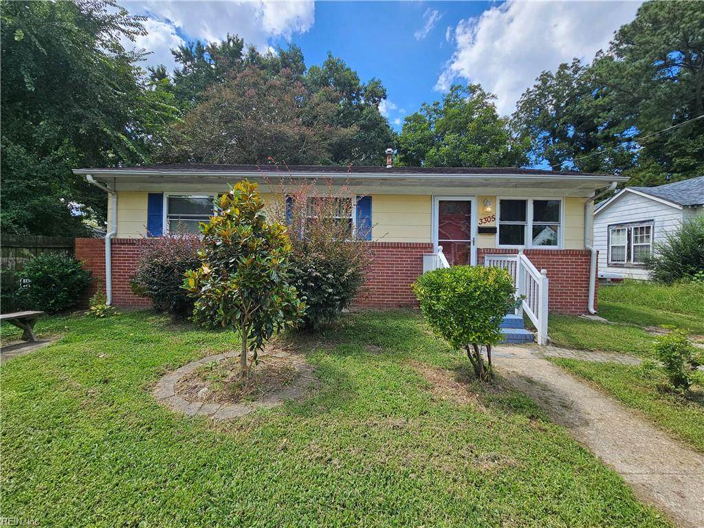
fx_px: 264
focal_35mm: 13
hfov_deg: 106.2
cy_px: 264
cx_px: 352
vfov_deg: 89.9
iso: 50
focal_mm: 2.2
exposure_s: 1/1176
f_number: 2.2
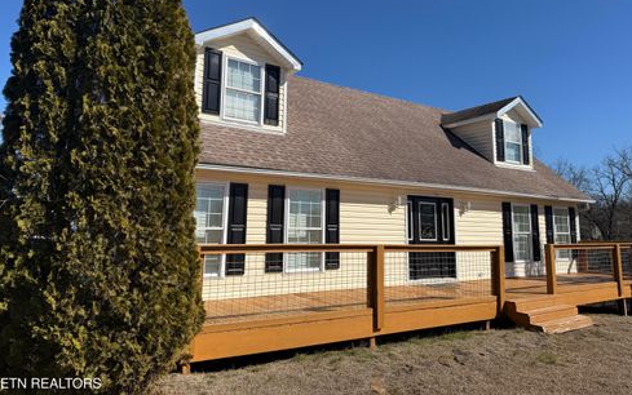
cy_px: 163
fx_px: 448
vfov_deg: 47.4
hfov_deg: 70.4
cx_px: 322
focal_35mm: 26
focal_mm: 6.76
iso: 80
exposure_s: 1/6711
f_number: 1.78
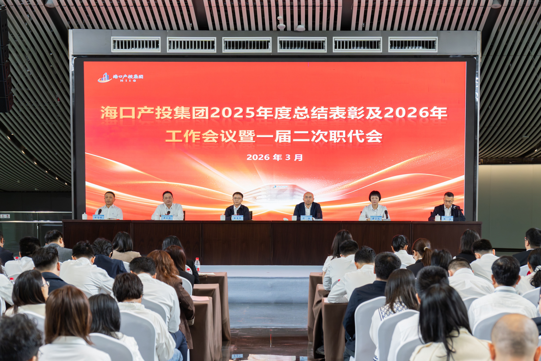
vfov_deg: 18.9
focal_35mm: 72
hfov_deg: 28.1
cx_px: 270
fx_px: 1082
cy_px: 180
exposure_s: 1/200
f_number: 4
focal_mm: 48
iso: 640
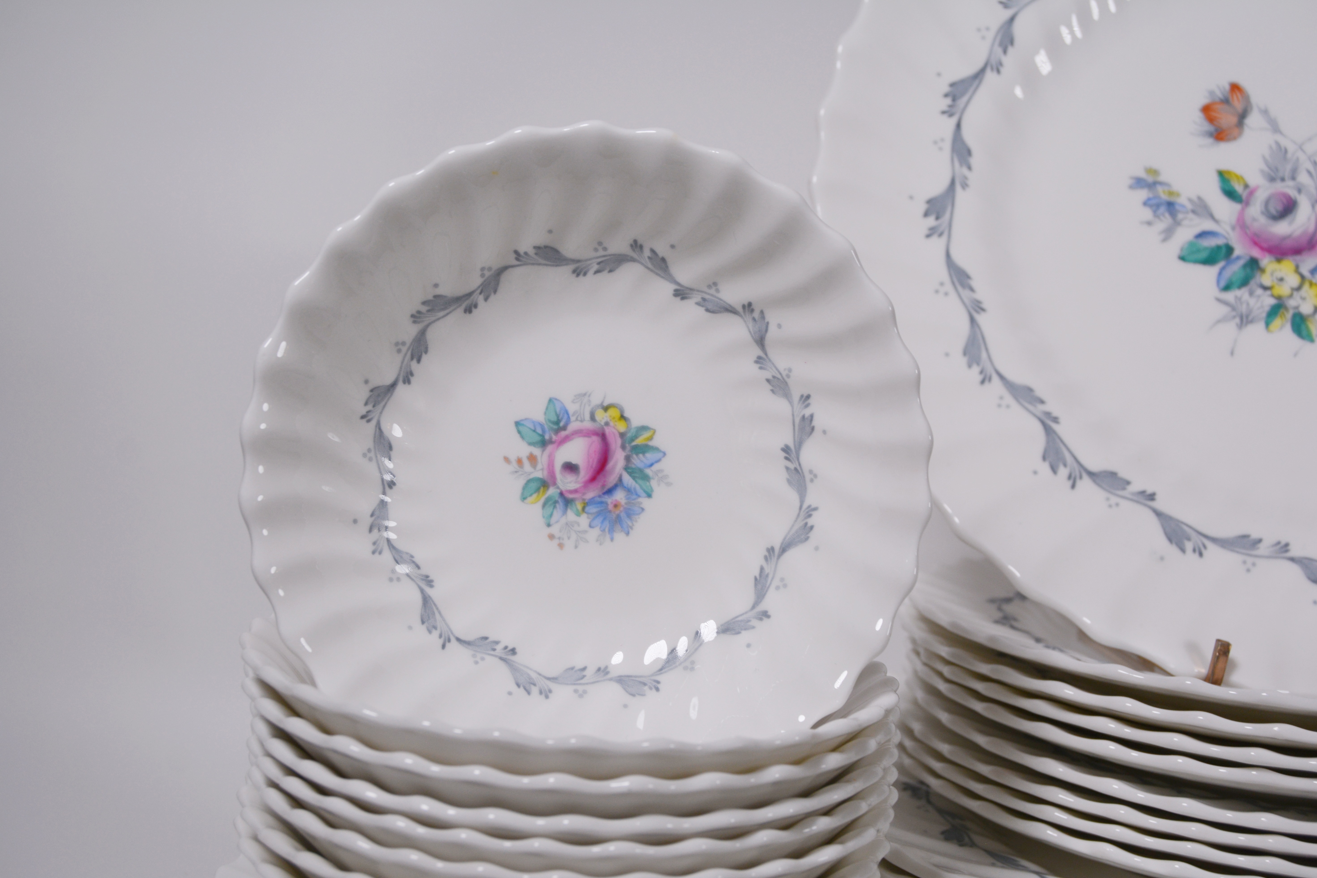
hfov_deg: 41.5
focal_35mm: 48
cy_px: 445
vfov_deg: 28.4
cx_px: 665
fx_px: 1738
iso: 200
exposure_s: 1/160
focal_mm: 31
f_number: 6.3
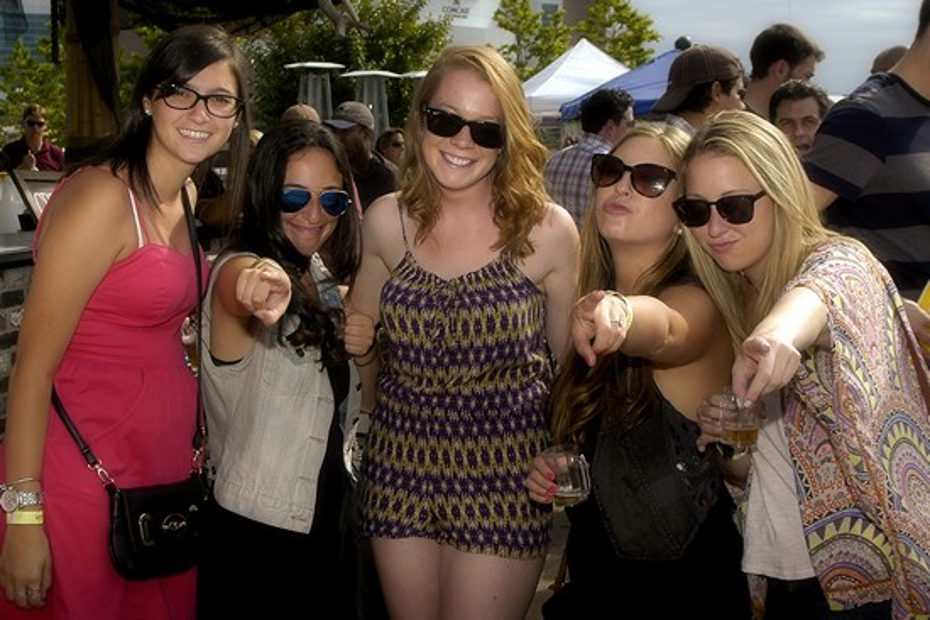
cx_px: 465
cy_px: 310
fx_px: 1318
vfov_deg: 26.5
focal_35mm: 51
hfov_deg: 38.9
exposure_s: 1/250
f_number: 8
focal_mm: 34
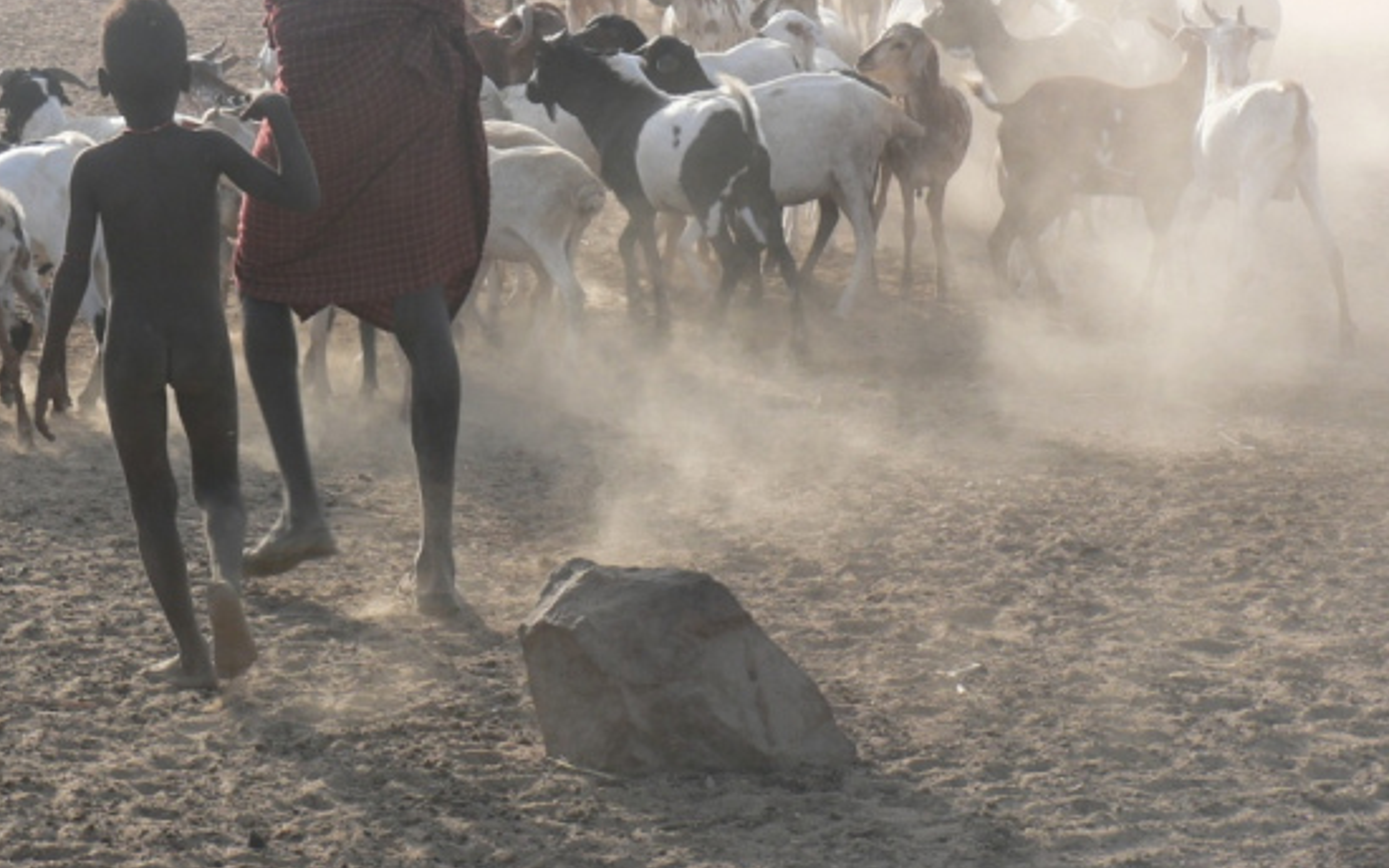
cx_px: 495
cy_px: 168
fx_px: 5944
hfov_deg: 13.3
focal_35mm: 157
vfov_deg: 8.3
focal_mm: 18.2
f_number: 4
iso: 80
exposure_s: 1/250
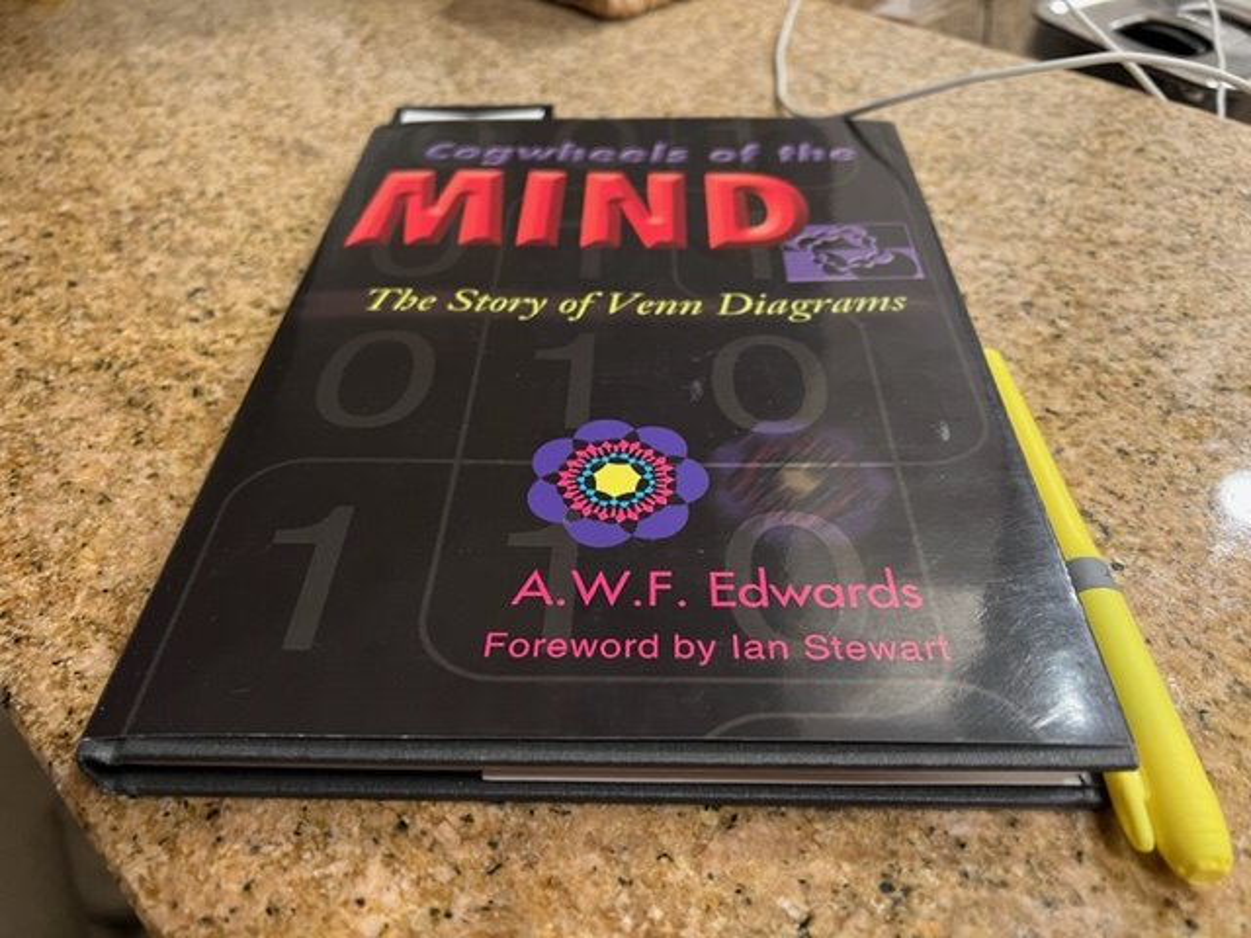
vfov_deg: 53.1
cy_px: 469
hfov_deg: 67.3
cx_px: 626
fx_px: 940
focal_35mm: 26
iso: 500
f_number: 1.5
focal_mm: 5.7
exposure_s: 1/60
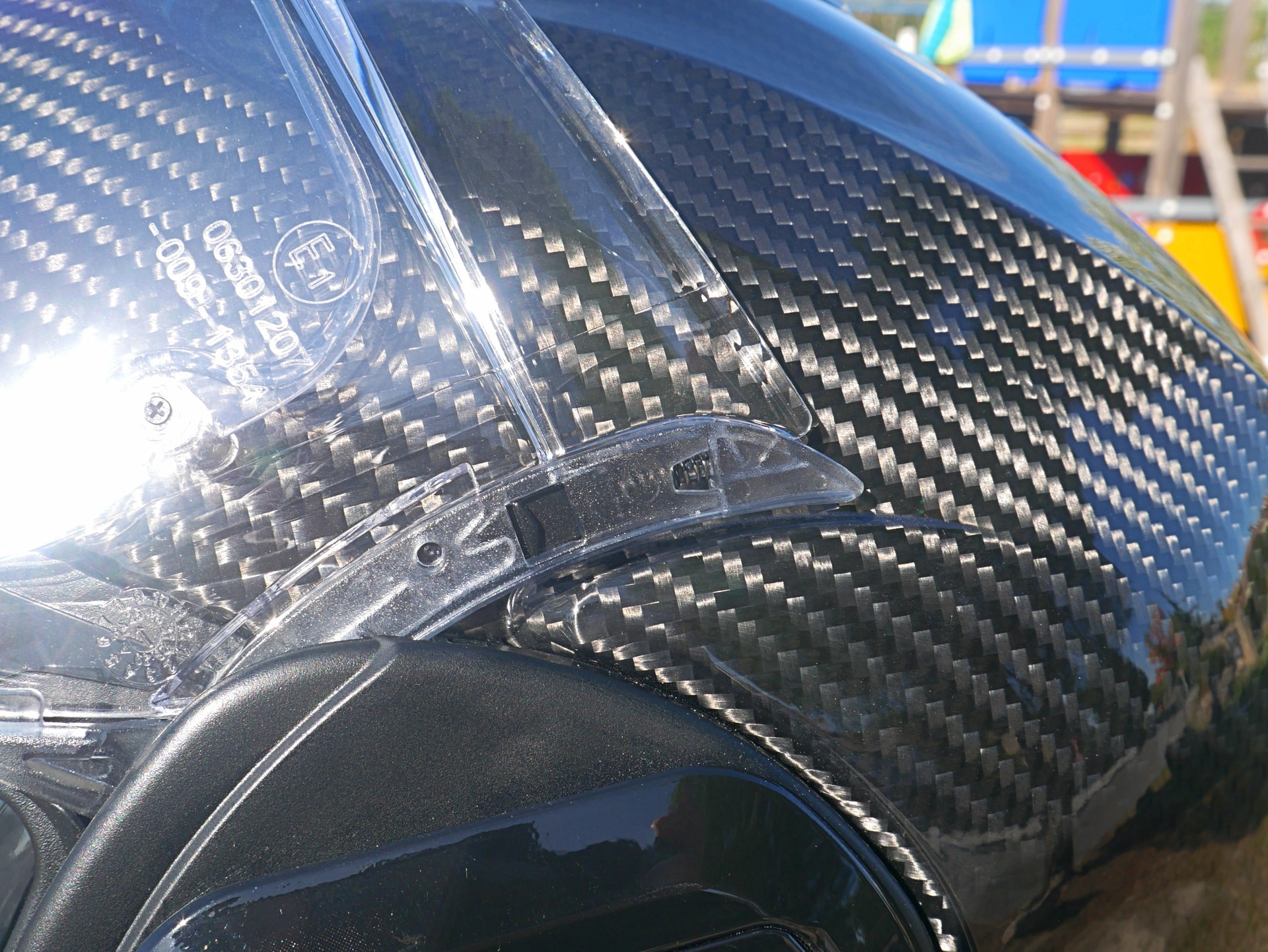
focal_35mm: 40
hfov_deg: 46.8
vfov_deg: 36.0
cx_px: 634
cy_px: 476
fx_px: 1466
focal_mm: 20
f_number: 13
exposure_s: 1/60
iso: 200
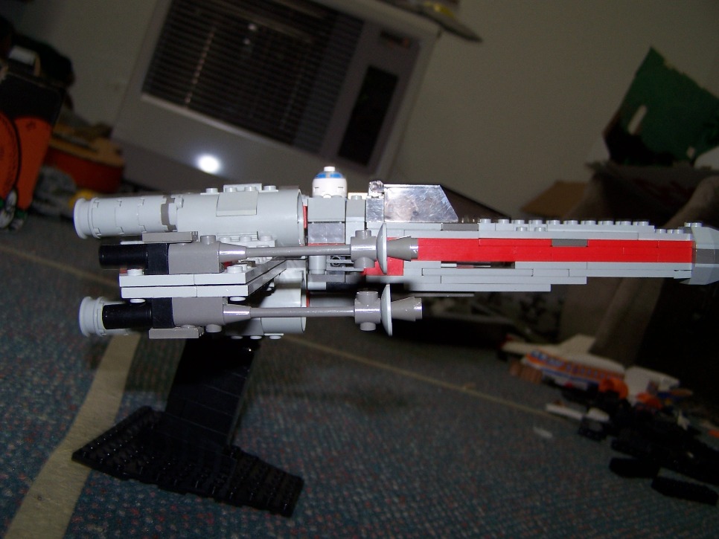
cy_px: 270
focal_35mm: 38
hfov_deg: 49.0
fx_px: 789
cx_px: 360
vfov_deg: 37.7
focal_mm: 6.3
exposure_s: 1/60
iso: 80
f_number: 2.8
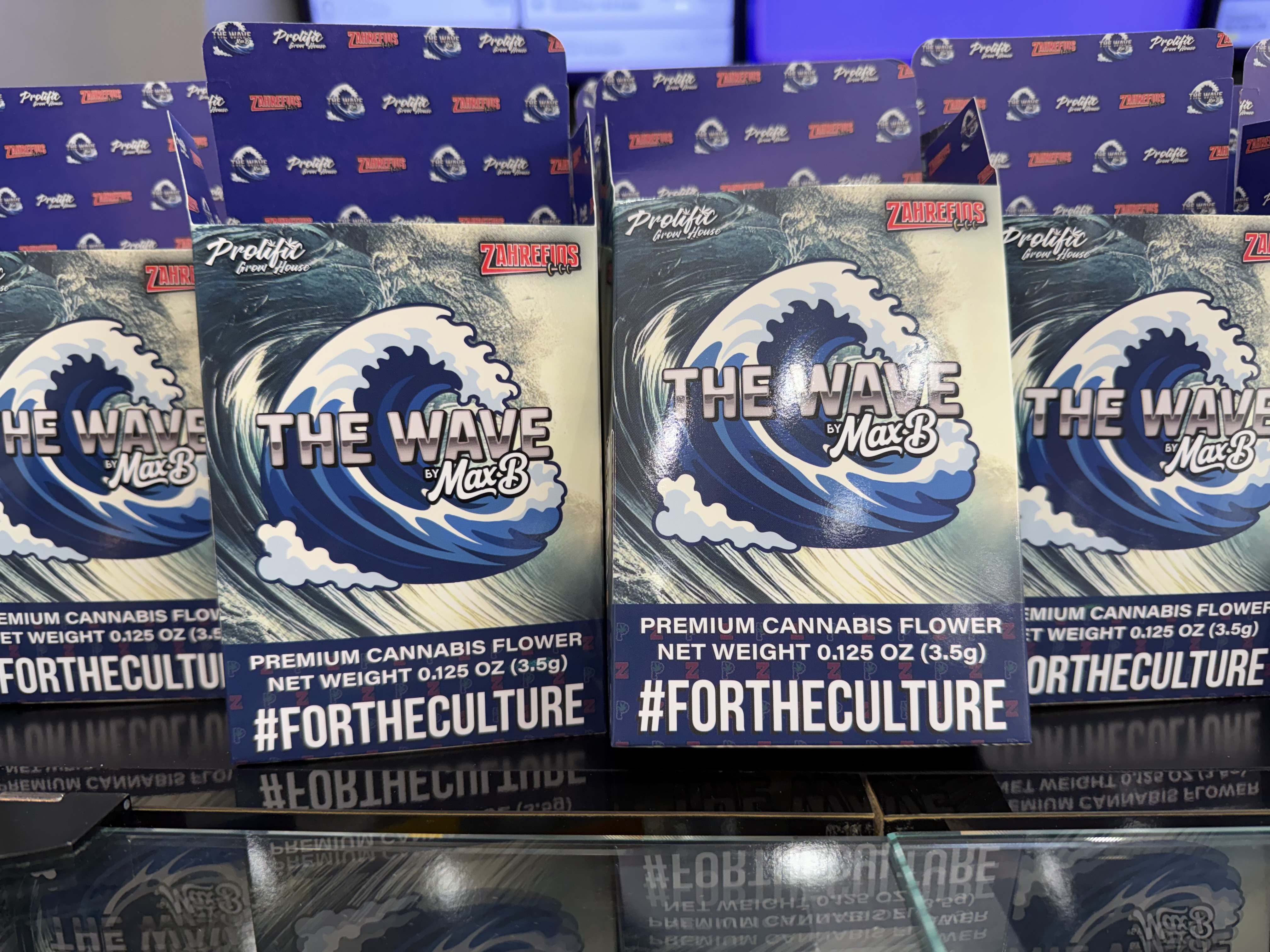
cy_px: 476
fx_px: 881
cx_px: 635
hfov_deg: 71.6
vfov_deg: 56.8
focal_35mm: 24
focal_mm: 6.76
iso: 200
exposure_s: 1/120
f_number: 1.78
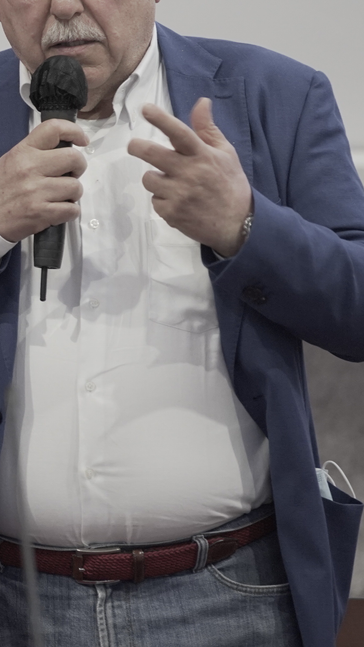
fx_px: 8993
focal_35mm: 524
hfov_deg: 2.3
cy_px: 172
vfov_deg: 4.1
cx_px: -177
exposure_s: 1/80
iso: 3200
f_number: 2.8
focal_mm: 200
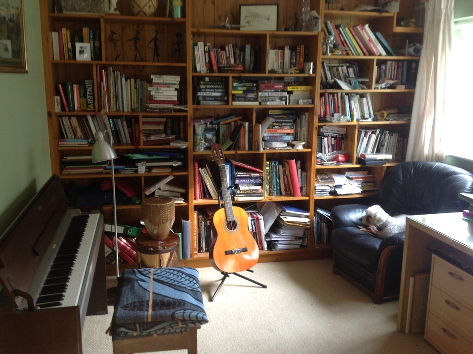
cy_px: 177
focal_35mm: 35
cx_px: 236
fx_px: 478
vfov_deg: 40.6
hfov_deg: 52.7
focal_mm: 4.28
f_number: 2.4
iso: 100
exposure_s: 1/15
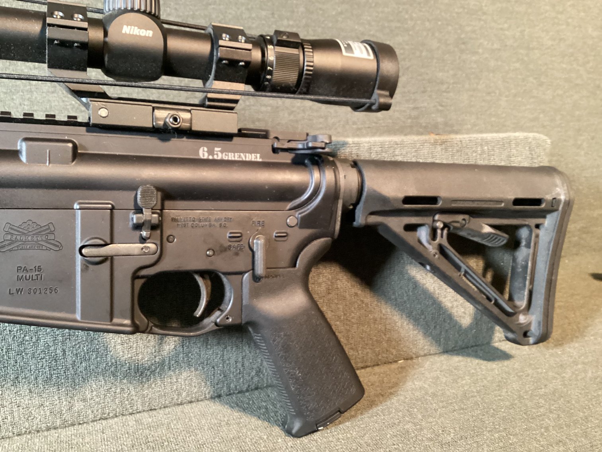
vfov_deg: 45.4
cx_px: 301
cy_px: 226
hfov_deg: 58.3
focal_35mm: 31
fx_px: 539
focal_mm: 3.3
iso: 640
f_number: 2.4
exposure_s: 1/30
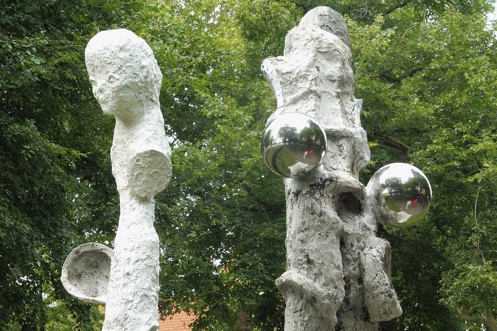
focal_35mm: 120
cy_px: 147
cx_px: 249
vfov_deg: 11.4
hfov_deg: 17.1
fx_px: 1656
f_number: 5.3
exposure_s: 1/80
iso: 100
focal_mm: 20.6
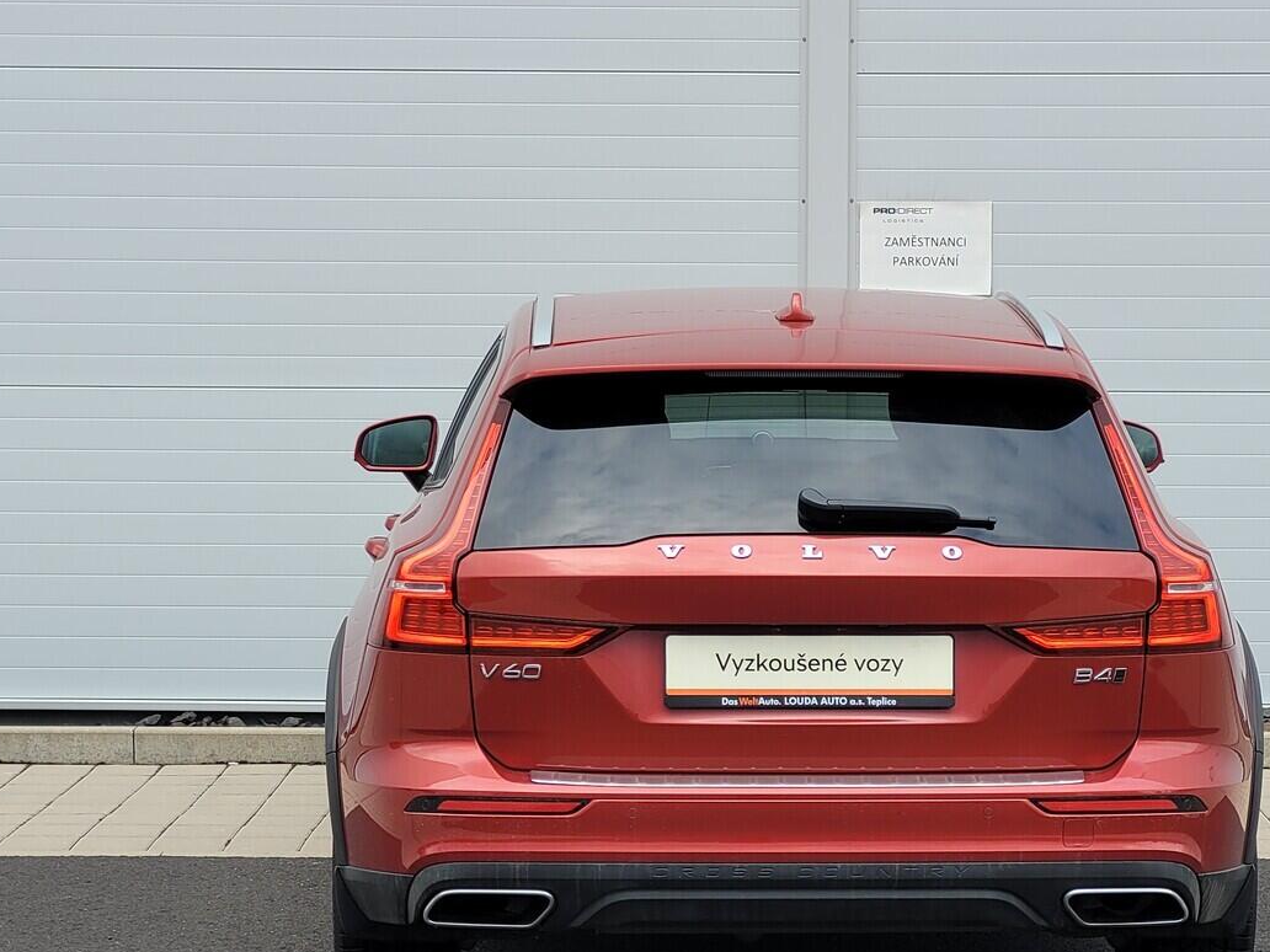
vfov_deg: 13.9
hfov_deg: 18.5
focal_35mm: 106
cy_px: 630
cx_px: 768
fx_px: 3889
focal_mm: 7.12
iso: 25
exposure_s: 1/228
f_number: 2.4
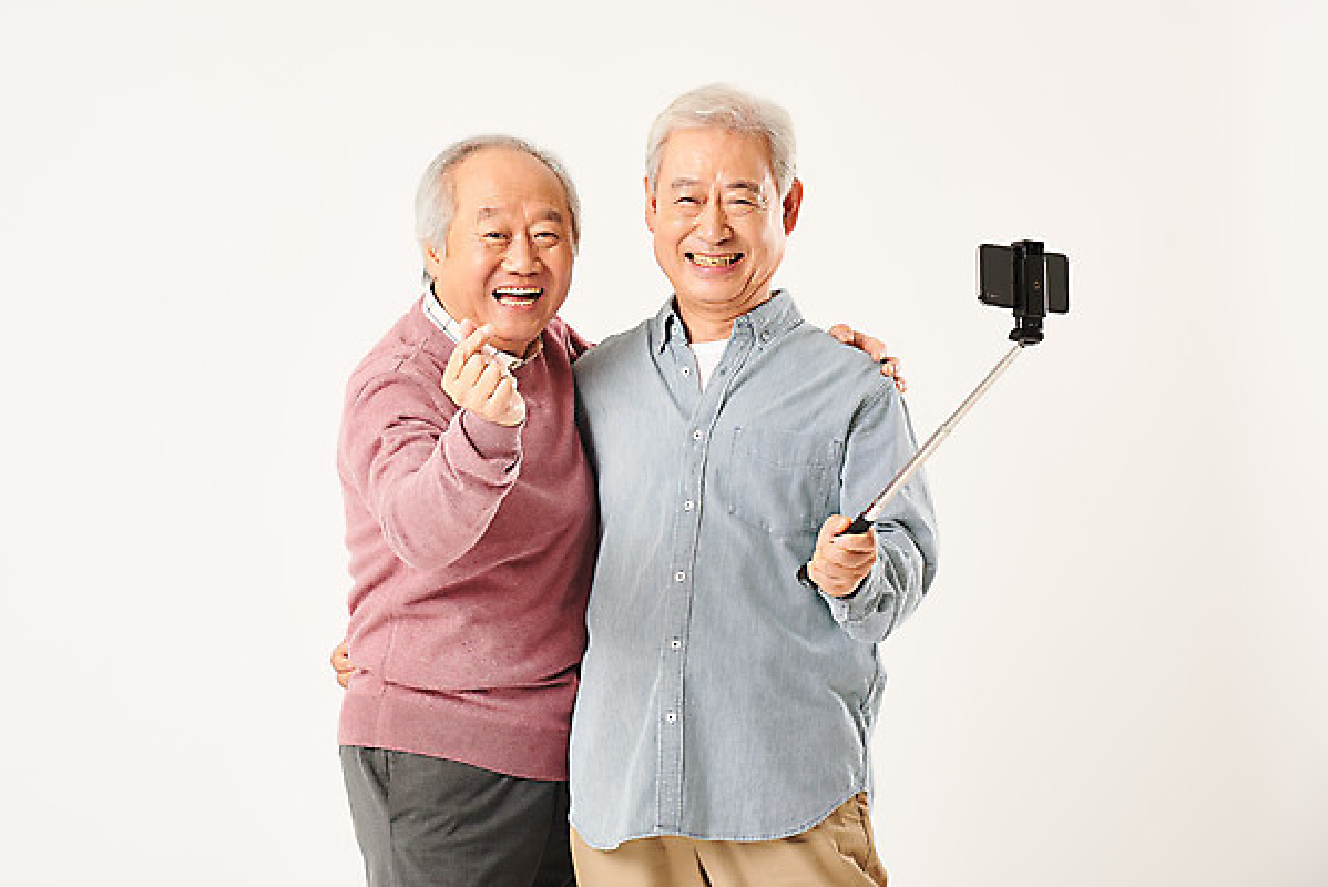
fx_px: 4429
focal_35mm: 120
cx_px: 664
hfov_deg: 17.1
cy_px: 444
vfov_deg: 11.4
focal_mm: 120
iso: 100
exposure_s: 1/125
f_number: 8
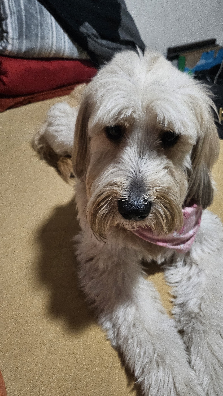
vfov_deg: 69.9
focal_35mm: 27
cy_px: 203
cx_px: 120
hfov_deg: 42.9
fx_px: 284
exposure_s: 1/24
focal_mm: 5
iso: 640
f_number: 1.8
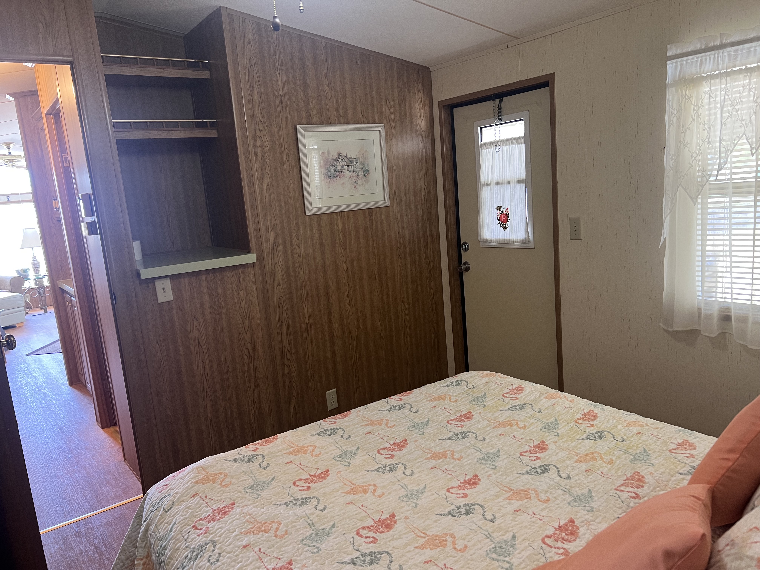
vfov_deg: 53.1
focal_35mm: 26
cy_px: 285
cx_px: 380
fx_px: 571
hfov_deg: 67.3
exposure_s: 1/60
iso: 160
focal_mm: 5.7
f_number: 1.5
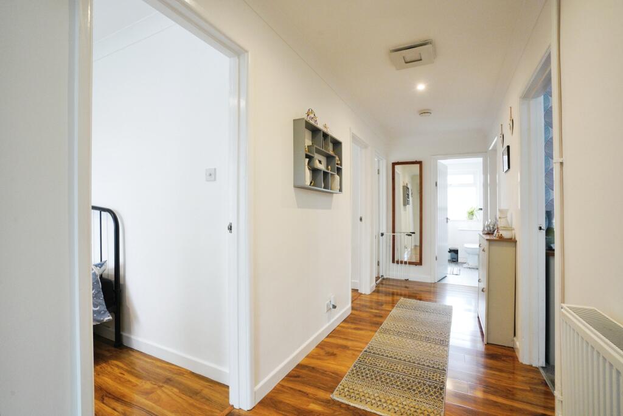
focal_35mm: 16
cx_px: 312
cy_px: 208
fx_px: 277
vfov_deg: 73.8
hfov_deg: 96.7
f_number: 9
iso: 2000
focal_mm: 16
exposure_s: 1/50
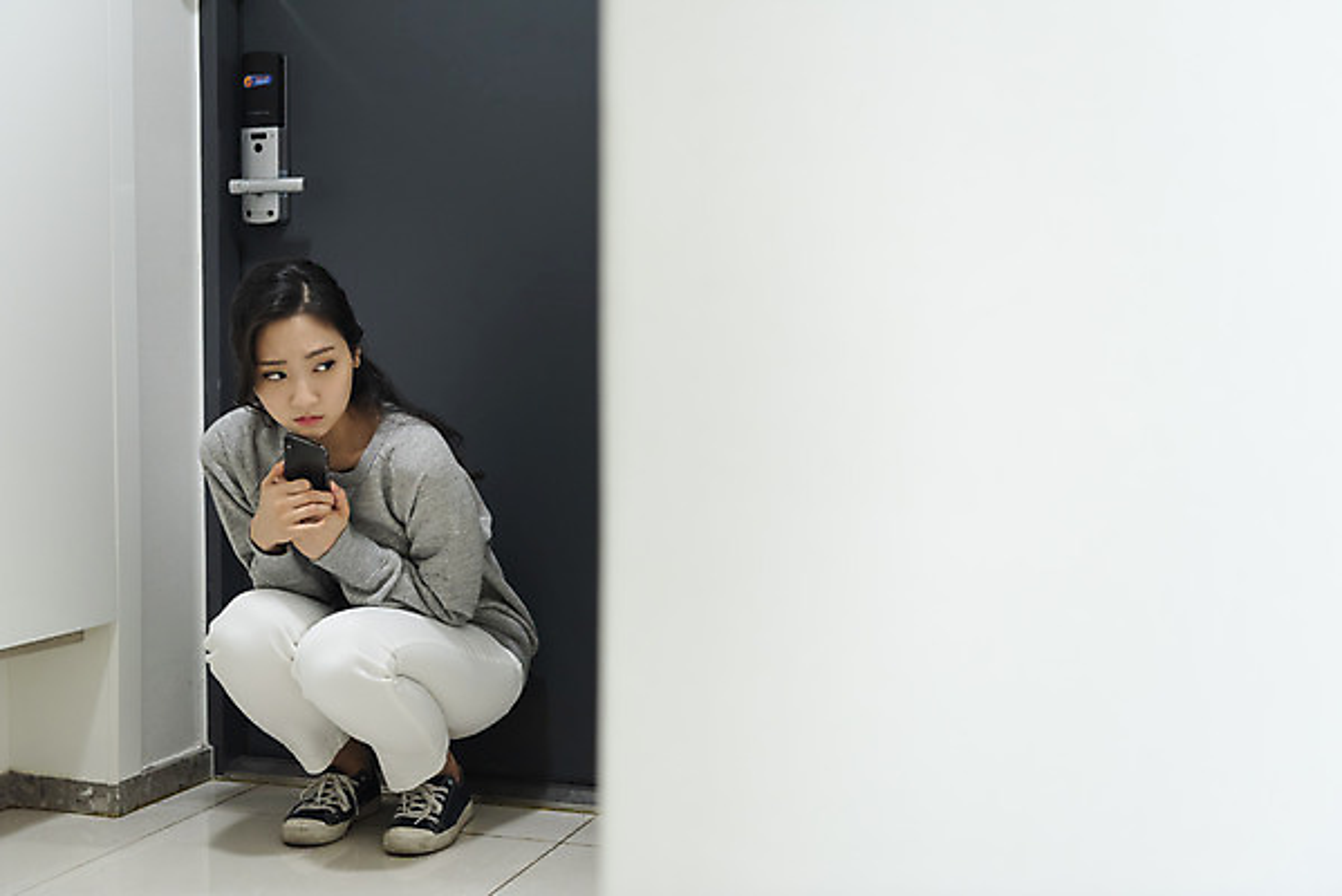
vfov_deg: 29.3
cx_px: 671
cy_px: 448
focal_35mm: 46
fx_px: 1716
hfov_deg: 42.7
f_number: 2.8
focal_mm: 46
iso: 1600
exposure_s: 1/100
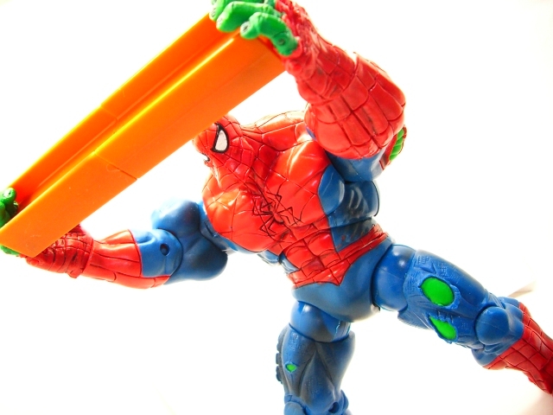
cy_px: 208
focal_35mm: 38
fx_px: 607
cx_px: 276
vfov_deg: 37.7
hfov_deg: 49.0
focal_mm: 6.2
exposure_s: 1/40
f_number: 2.7
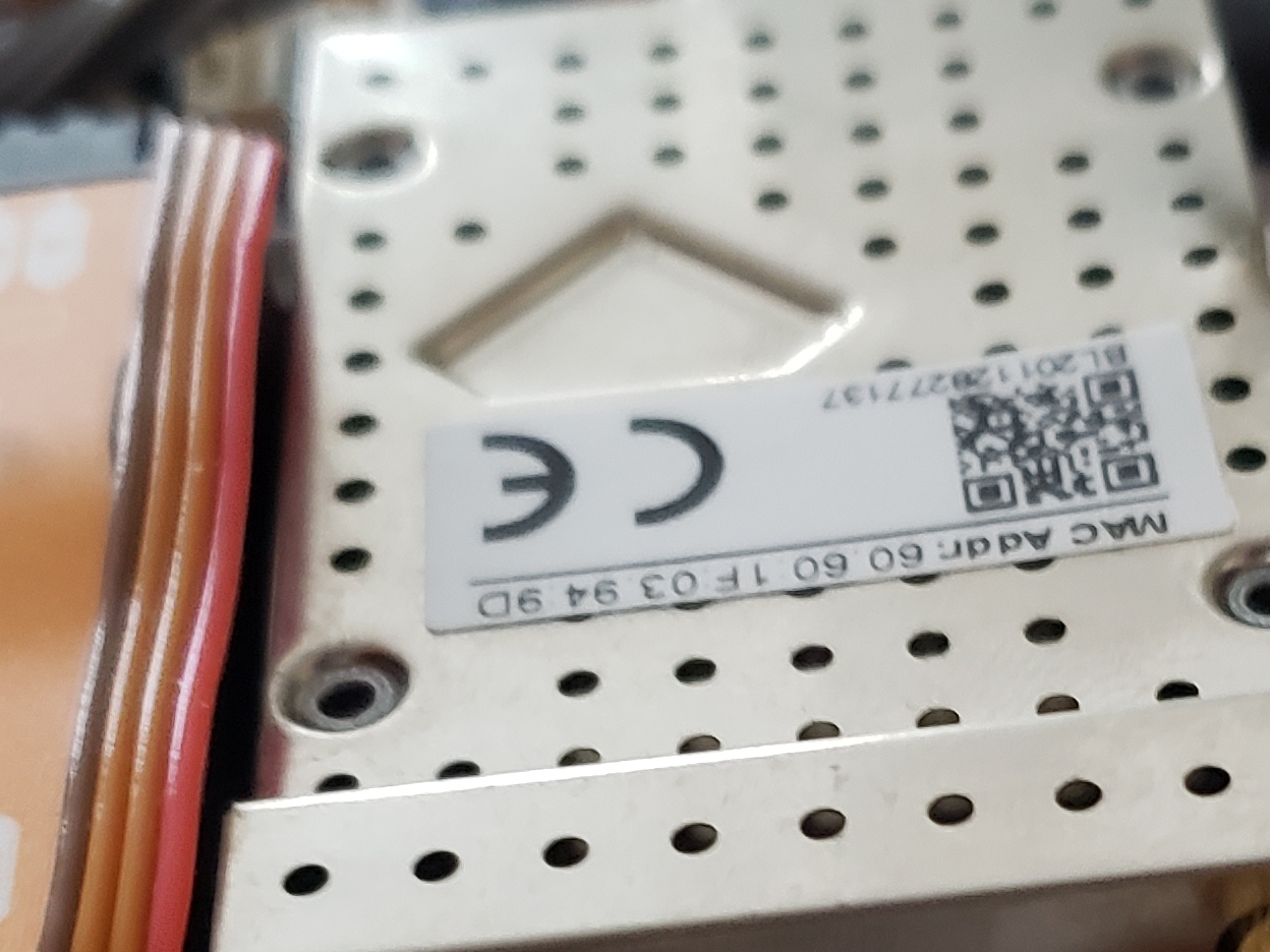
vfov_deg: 17.2
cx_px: 857
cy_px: 955
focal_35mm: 84
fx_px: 3082
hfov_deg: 23.2
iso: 250
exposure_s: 1/14
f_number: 1.5
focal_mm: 4.3
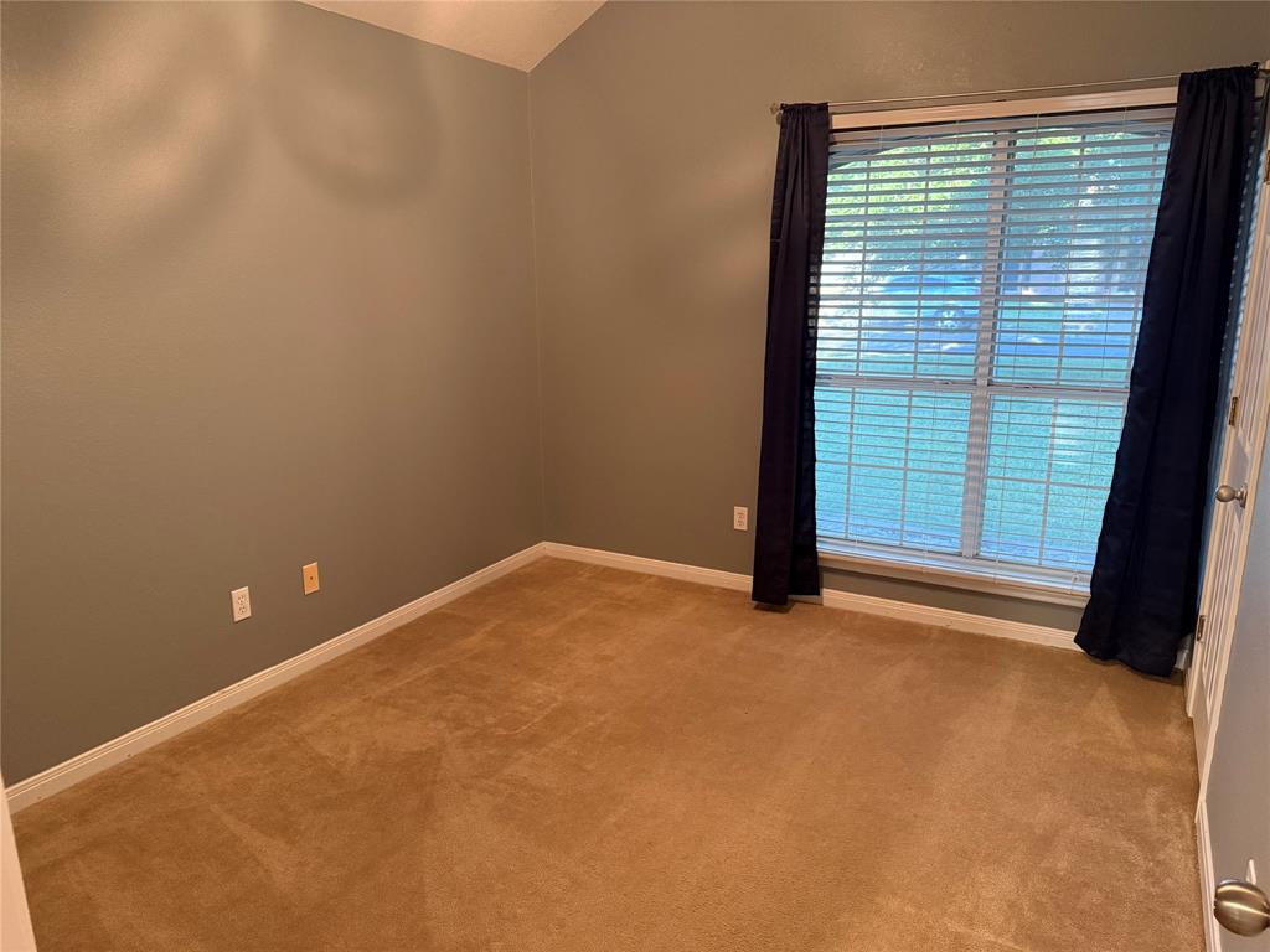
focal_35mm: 24
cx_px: 635
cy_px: 476
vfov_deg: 56.8
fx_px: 881
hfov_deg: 71.6
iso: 800
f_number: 1.78
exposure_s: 1/60
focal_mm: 6.76
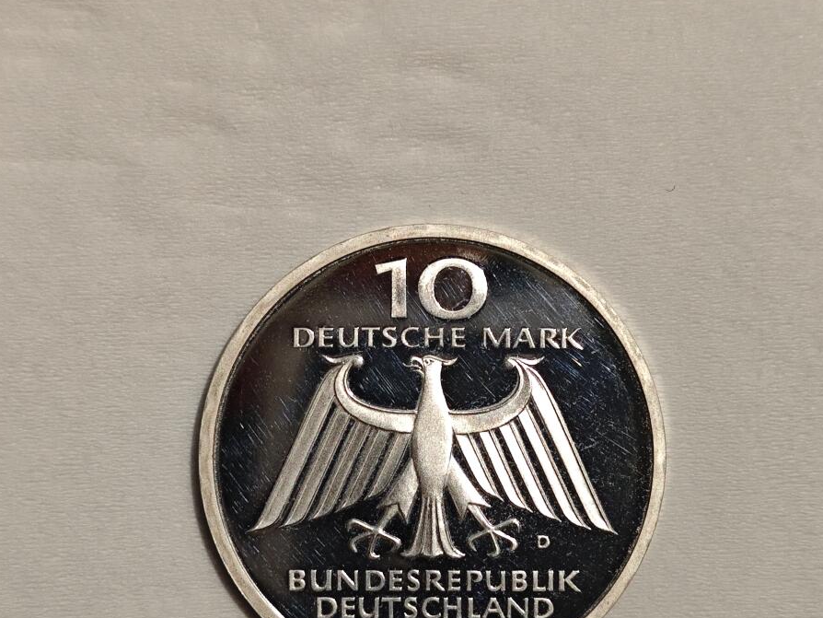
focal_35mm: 72
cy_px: 414
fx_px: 1712
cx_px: 418
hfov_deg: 27.0
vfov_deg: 20.4
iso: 400
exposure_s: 1/97.5
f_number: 1.6
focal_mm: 6.55
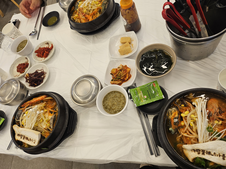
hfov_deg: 71.6
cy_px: 84
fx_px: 157
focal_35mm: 24
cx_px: 113
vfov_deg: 56.8
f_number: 1.8
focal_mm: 5
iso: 80
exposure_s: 1/120
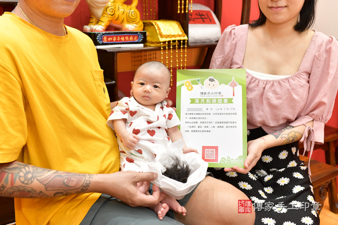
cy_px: 112
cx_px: 169
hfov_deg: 54.4
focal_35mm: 35
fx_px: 329
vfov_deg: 37.9
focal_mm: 35
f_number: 4.5
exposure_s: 1/200
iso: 1000
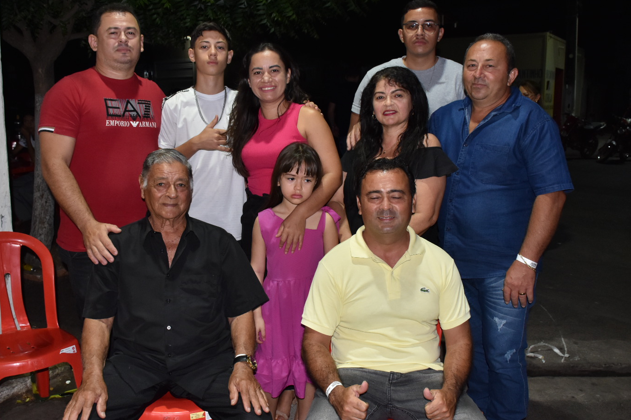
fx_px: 561
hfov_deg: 58.6
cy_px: 213
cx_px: 288
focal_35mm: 32
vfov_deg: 41.1
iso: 800
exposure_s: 1/100
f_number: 6.3
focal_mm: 18
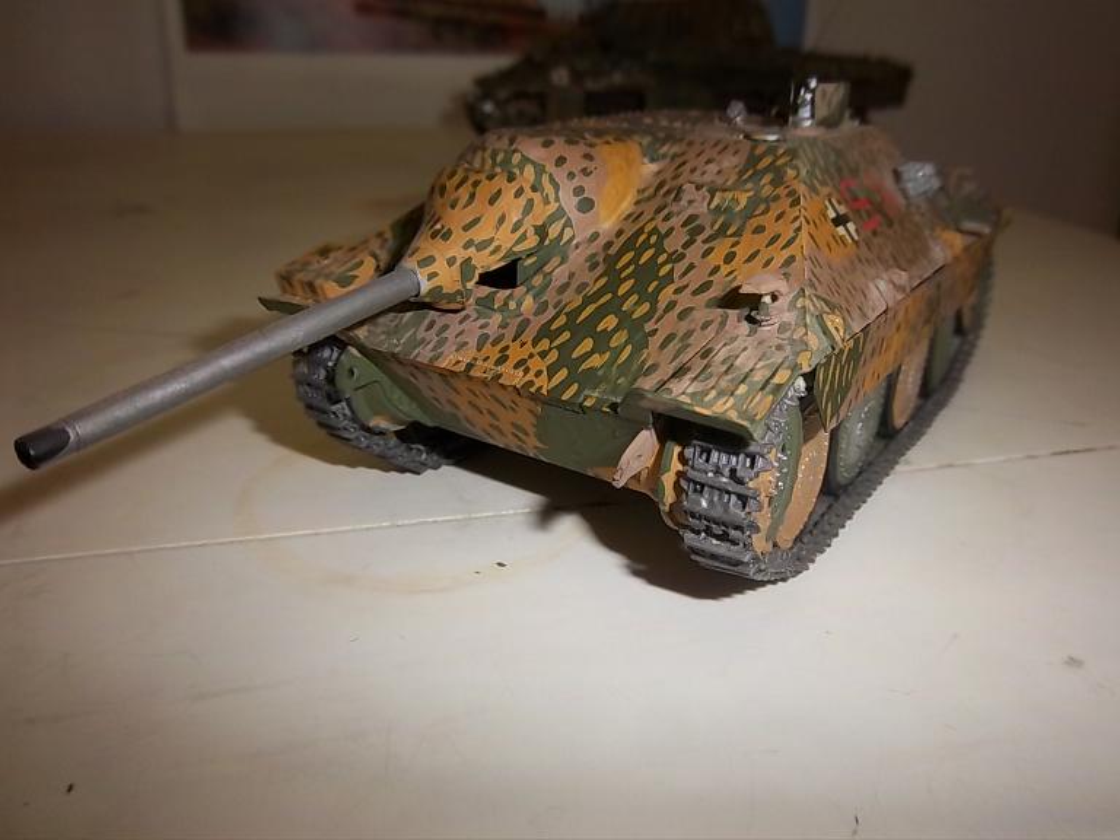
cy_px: 420
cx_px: 560
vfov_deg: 49.7
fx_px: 906
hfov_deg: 63.4
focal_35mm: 28
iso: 64
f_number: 3.5
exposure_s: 1/30
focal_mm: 5.1
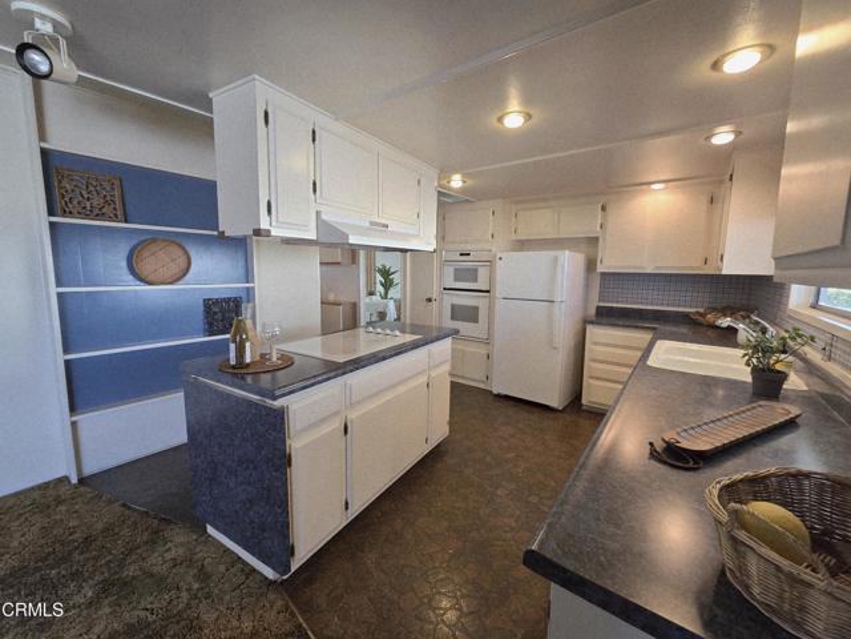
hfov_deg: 106.2
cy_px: 320
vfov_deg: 89.9
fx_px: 320
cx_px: 426
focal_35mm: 13
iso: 160
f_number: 2.2
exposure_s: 1/60.2
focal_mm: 2.2
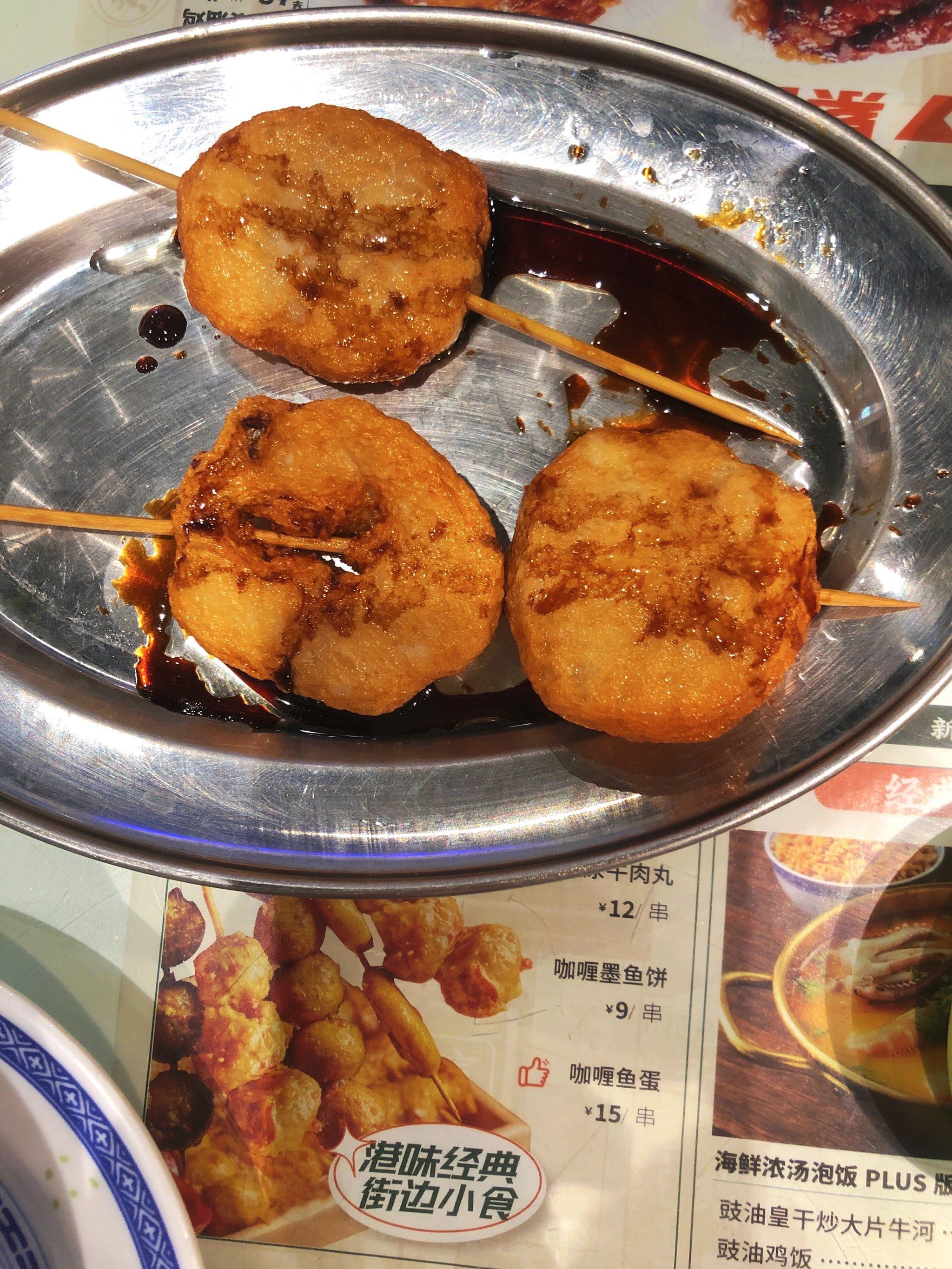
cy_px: 634
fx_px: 1027
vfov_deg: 63.4
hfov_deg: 49.8
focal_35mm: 28
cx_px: 476
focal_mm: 3.99
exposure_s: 1/17
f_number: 1.8
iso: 40
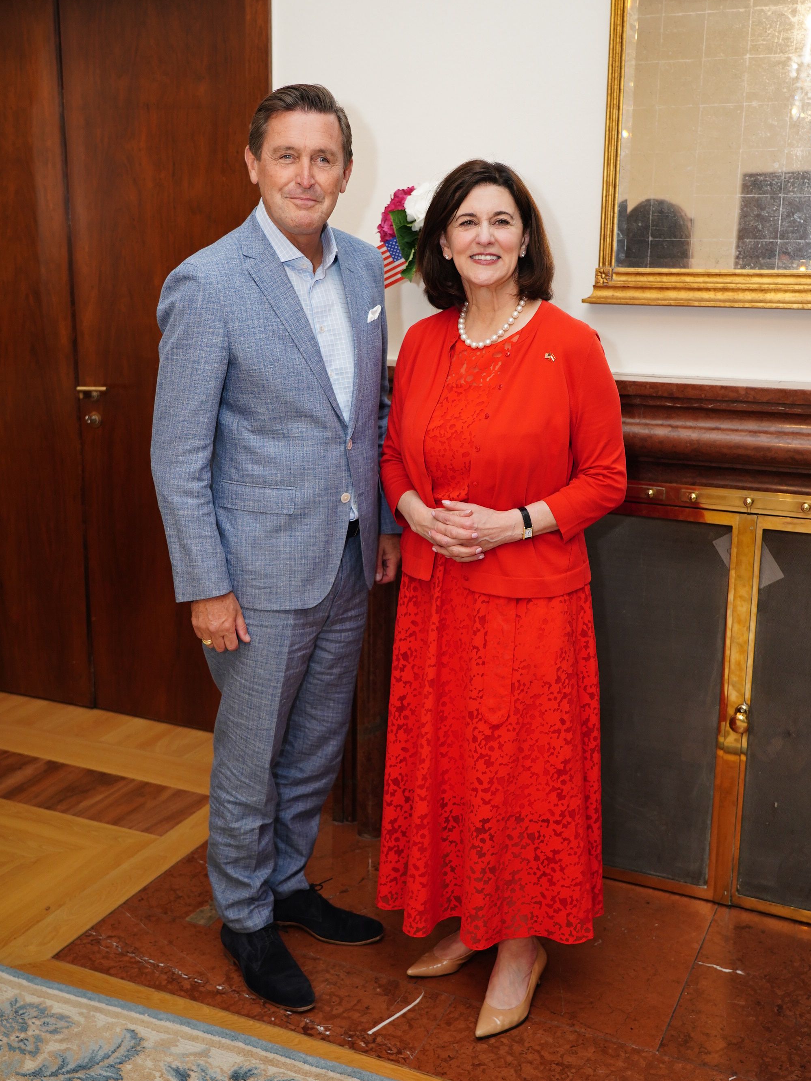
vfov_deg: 49.0
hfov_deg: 37.7
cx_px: 406
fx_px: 1187
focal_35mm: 38
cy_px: 529
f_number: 4.5
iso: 1000
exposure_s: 1/125
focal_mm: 35
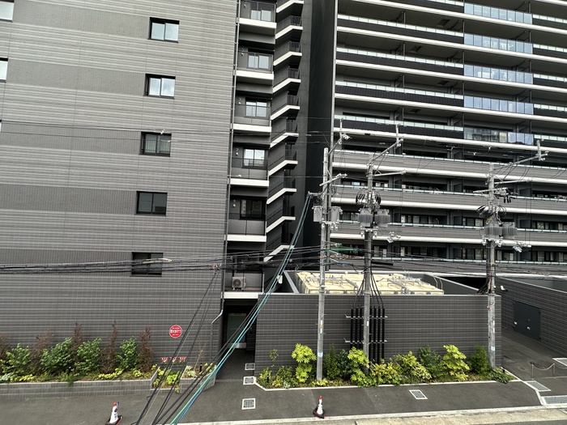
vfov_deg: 85.7
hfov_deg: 102.1
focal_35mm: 14
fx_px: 229
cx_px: 284
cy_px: 212
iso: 40
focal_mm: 2.22
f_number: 2.2
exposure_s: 1/300
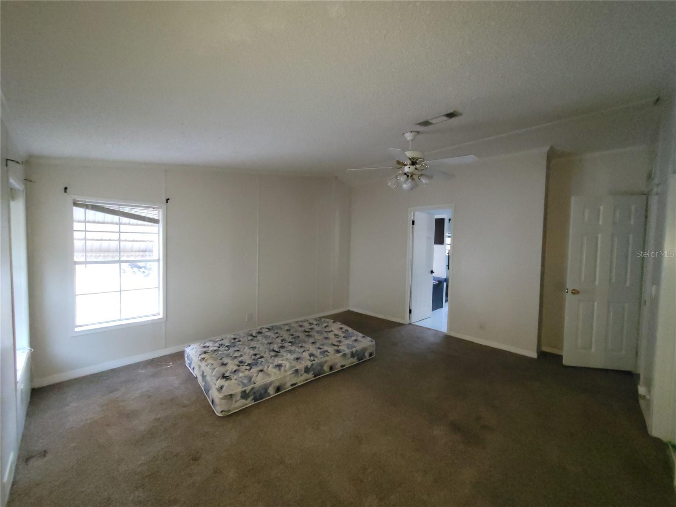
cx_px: 338
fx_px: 254
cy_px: 254
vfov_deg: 89.9
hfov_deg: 106.2
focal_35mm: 13
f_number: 2.2
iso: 640
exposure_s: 1/30
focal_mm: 1.74
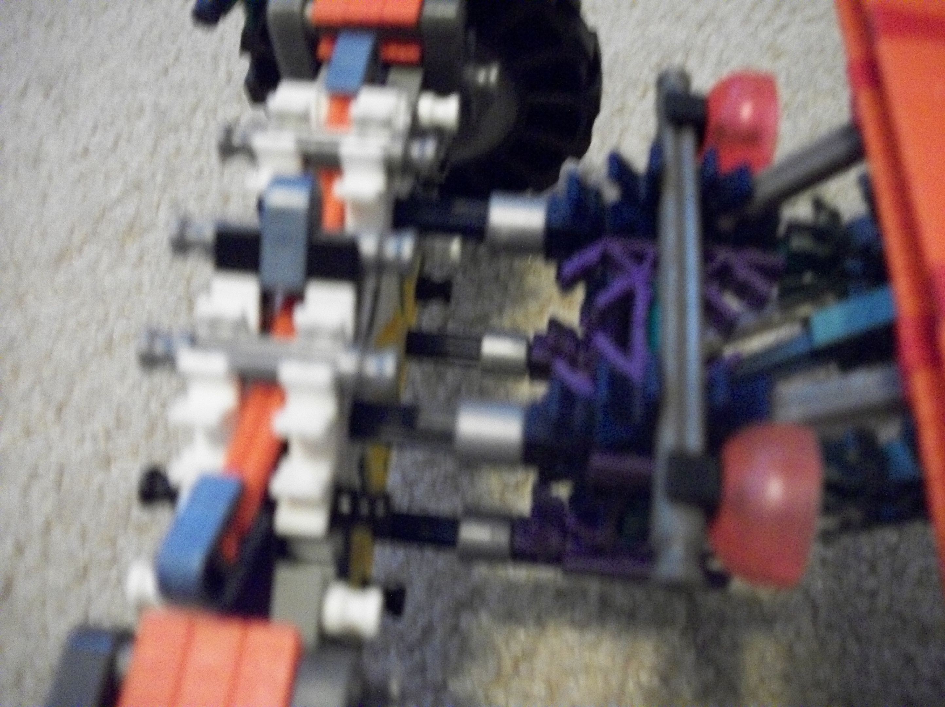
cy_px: 354
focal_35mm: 32
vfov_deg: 44.1
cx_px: 472
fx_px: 873
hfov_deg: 56.9
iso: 640
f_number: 2.9
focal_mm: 5.7
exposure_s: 1/20
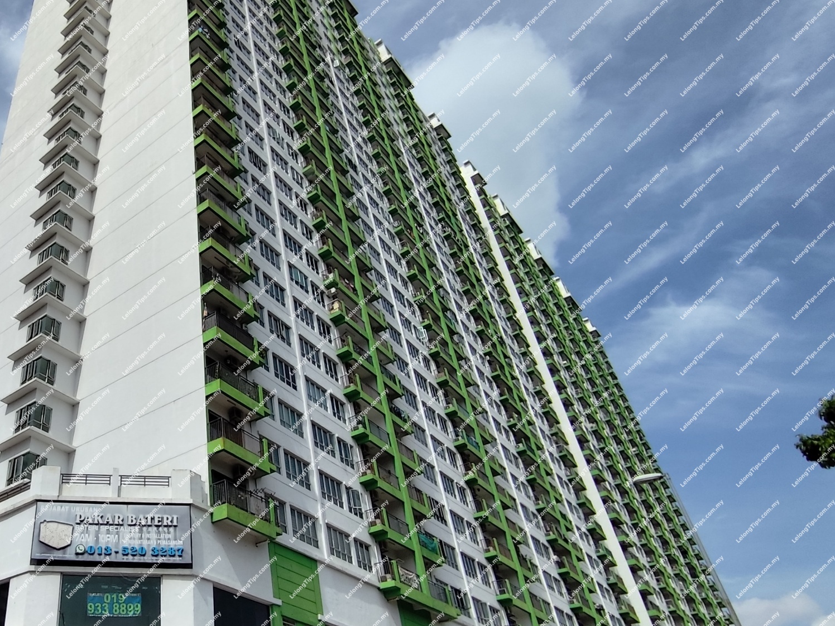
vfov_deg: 51.3
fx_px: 651
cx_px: 150
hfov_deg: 59.4
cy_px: 296
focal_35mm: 27
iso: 50
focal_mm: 1.65
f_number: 2.2
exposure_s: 1/2182
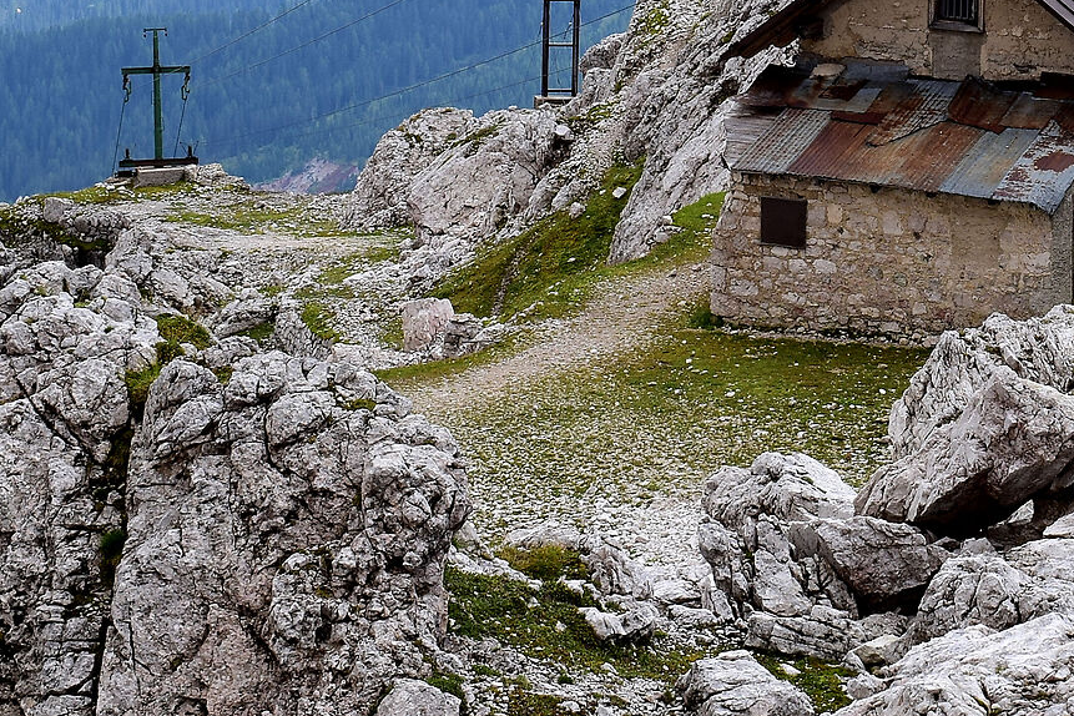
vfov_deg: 9.3
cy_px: -74
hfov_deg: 13.9
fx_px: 4367
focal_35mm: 146
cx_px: 938
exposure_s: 1/125
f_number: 10
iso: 100
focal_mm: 35
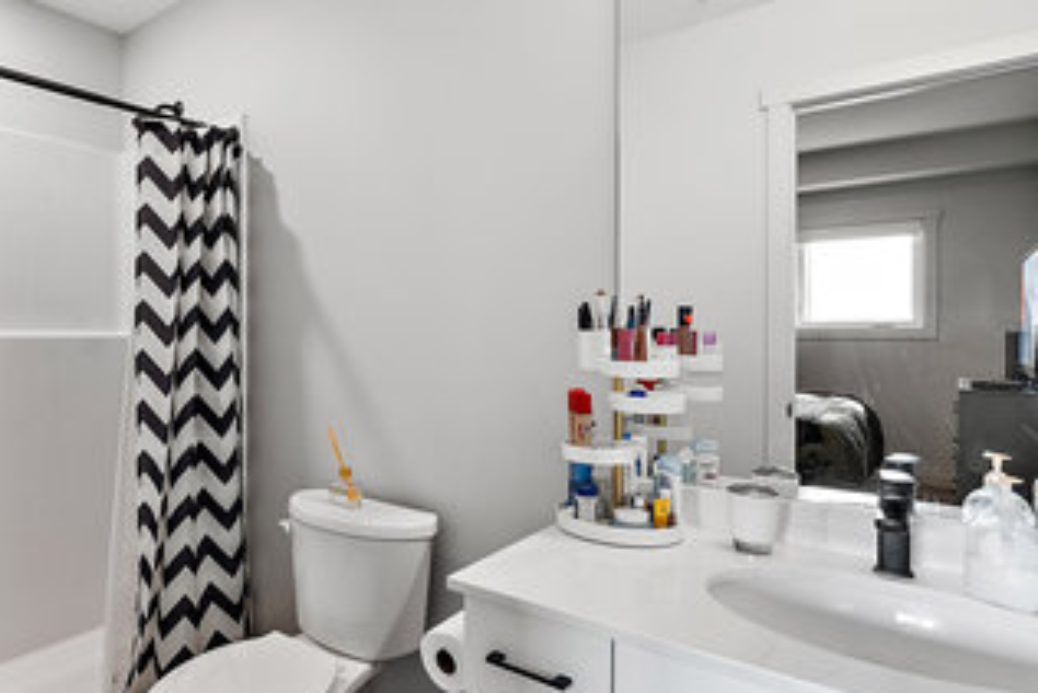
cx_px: 333
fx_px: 635
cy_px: 345
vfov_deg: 57.3
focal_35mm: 22
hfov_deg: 75.7
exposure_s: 1/4
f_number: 7.1
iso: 320
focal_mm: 16
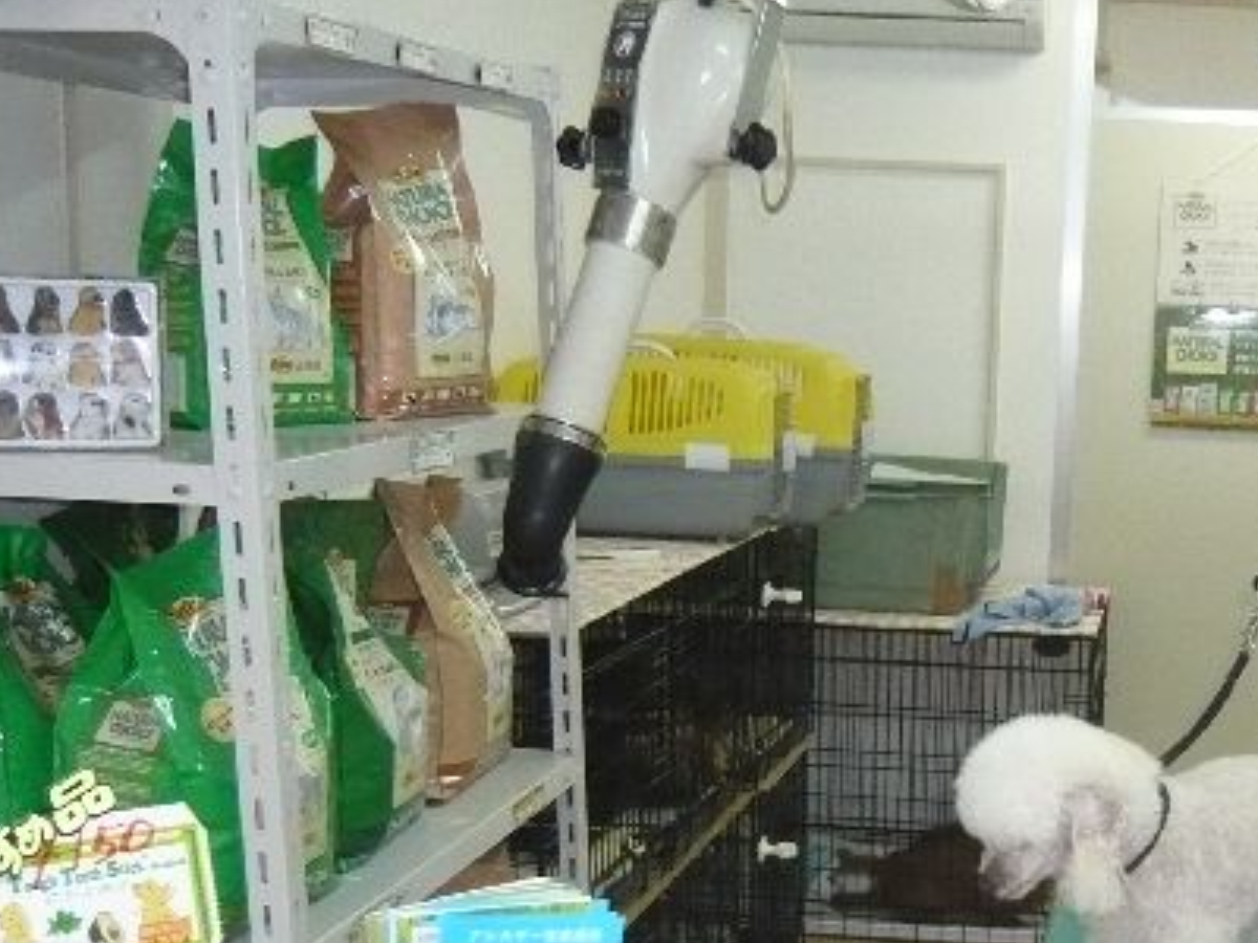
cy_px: 742
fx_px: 2035
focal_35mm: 56
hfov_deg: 33.2
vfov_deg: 25.7
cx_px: 1028
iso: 400
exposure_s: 1/60
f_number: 2.8
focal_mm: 4.6
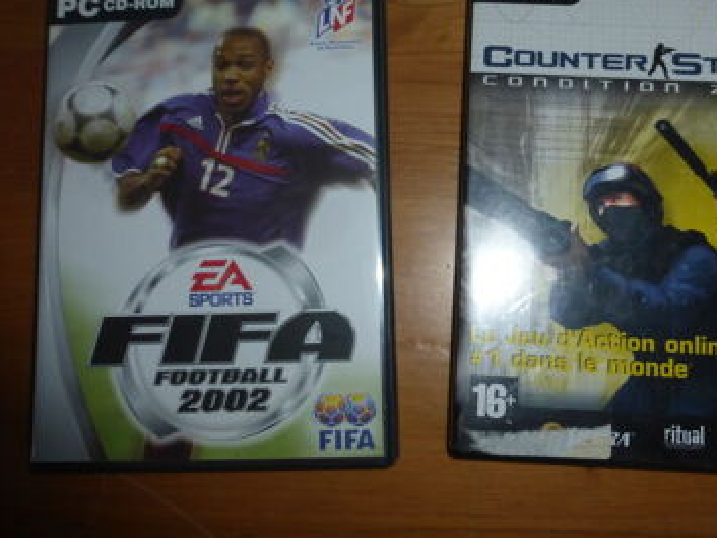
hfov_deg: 53.8
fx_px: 704
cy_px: 205
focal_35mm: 34
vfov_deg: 41.5
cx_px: 404
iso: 250
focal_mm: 4.3
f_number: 3.3
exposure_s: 1/60
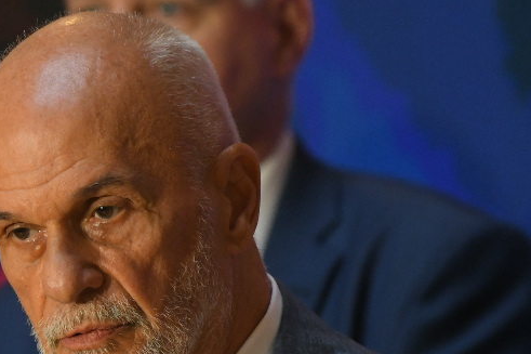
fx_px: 9731
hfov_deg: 3.1
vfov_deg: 2.1
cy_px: 410
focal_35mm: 660
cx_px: -115
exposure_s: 1/250
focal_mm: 200
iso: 2500
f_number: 4
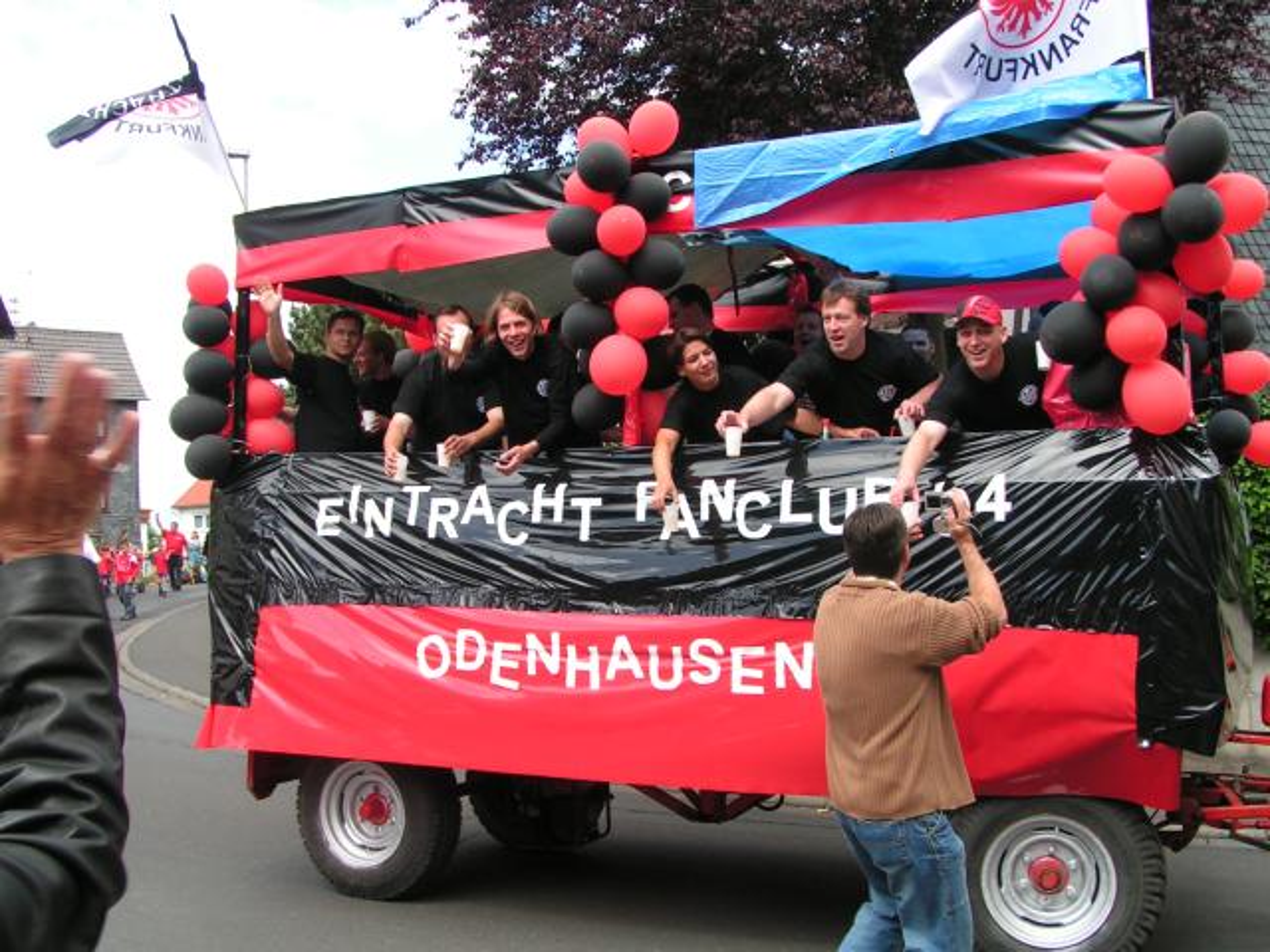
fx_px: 1394
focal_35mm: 38
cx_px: 635
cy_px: 476
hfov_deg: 49.0
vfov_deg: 37.7
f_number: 5
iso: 50
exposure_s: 1/160
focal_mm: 5.8
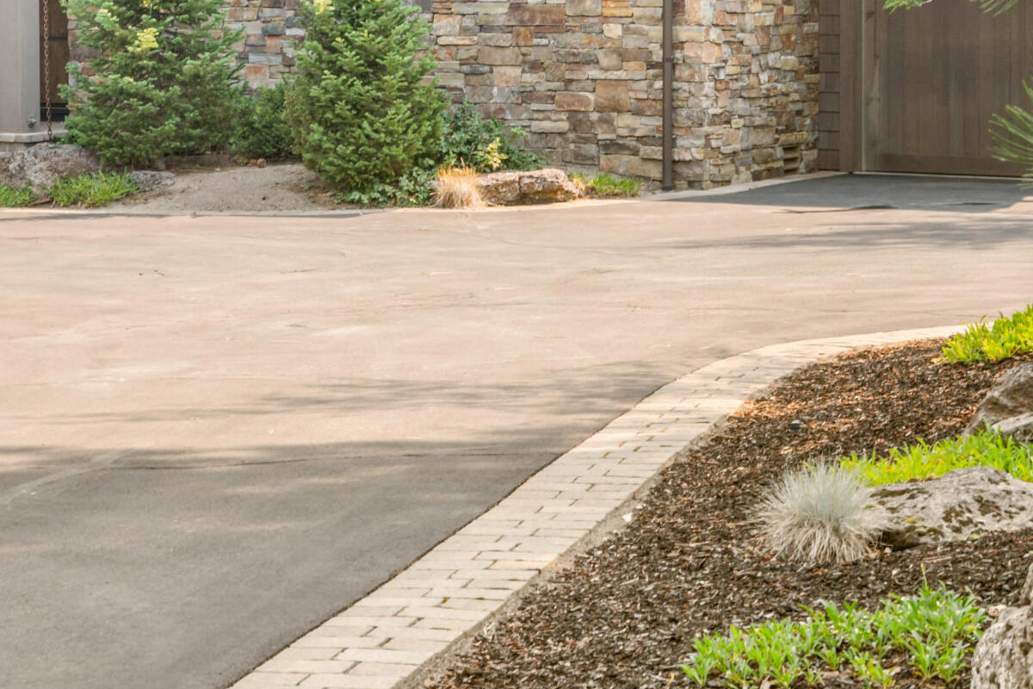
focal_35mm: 125
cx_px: 121
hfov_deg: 16.2
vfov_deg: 10.9
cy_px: -24
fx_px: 3587
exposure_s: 1/4
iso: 100
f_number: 8
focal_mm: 50
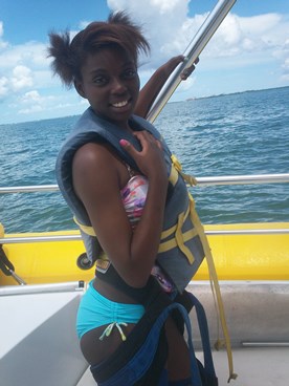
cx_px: 144
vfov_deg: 49.0
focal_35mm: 38
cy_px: 193
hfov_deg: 37.7
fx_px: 423
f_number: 4.5
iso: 80
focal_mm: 6.3
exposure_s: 1/500
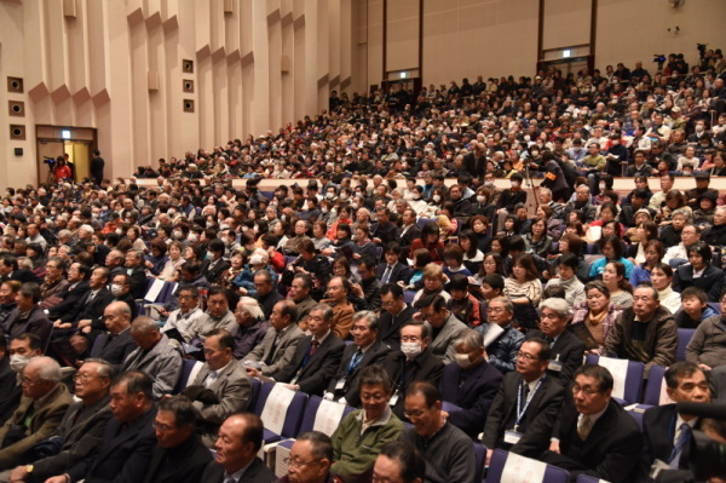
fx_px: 766
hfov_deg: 50.7
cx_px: 363
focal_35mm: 38
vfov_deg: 35.0
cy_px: 242
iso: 2000
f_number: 4
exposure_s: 1/15
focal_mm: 38
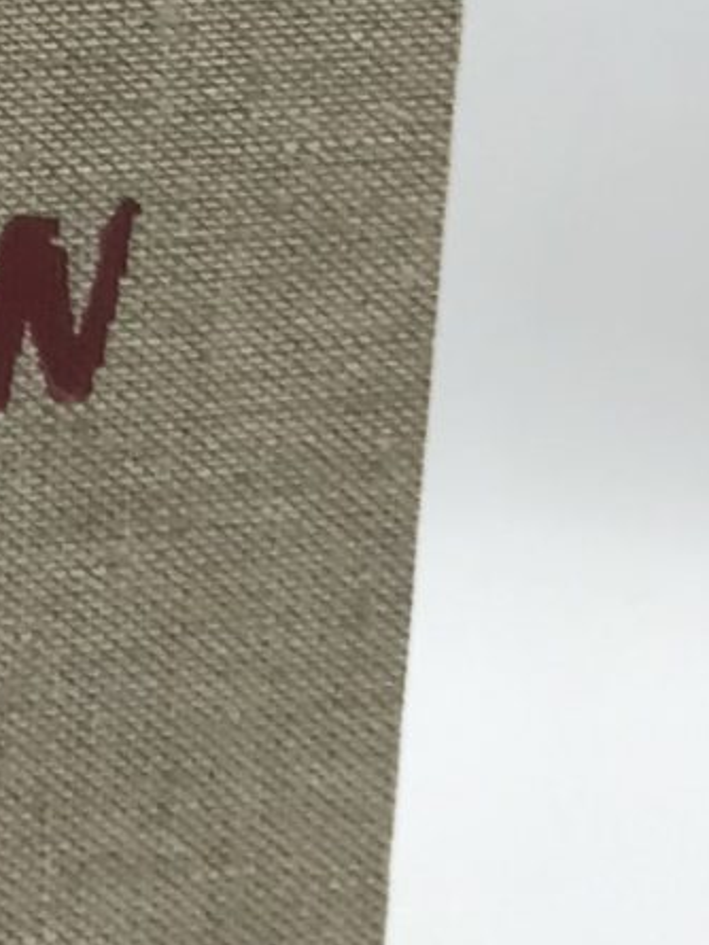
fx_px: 4395
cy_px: 231
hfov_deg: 8.3
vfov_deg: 12.2
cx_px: -1151
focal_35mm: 161
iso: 20
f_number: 1.8
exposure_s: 1/573
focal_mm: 3.99
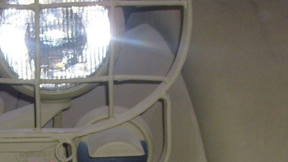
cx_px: 61
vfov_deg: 8.8
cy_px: 239
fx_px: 1031
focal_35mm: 135
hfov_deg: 15.8
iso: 100
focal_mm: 8.7
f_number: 3.3
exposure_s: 1/60
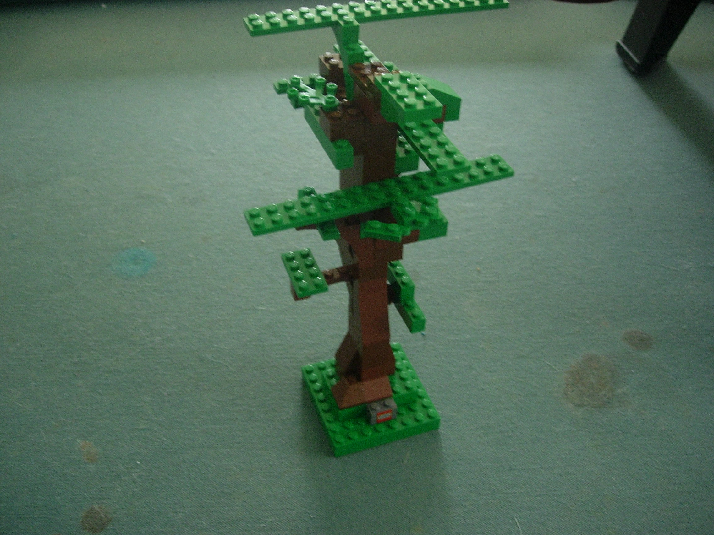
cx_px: 357
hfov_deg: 49.0
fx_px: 784
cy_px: 268
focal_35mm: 38
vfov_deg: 37.7
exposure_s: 1/16.9
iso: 200
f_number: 2.8
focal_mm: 7.8
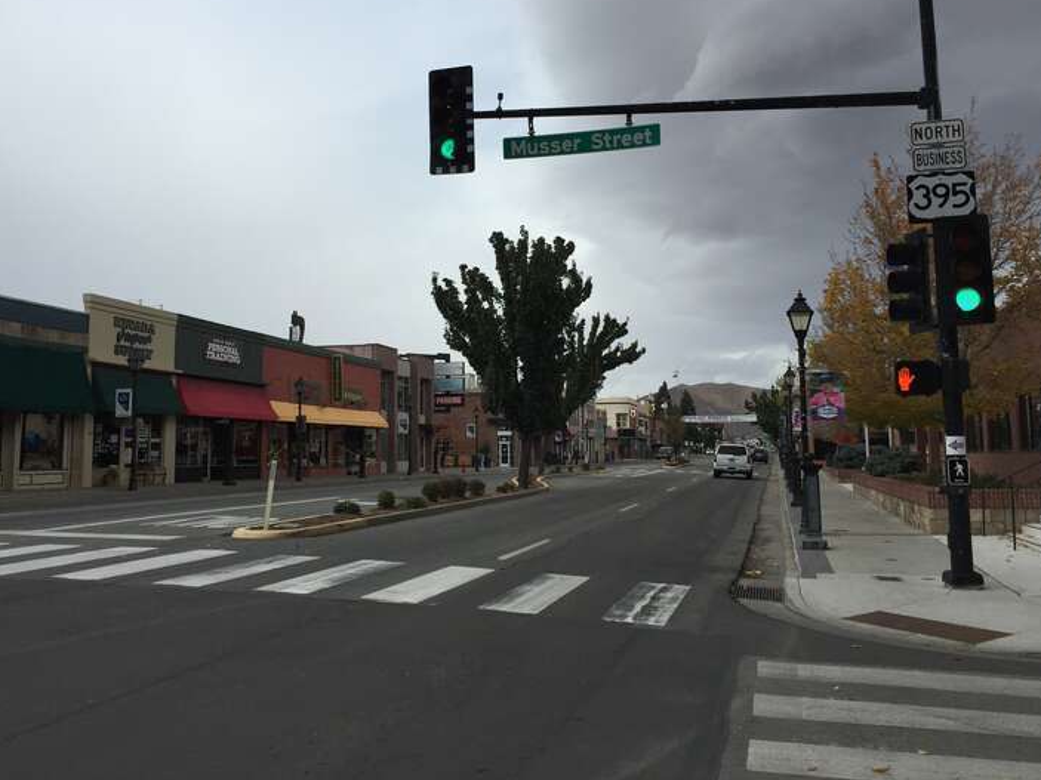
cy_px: 351
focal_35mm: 33
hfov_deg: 55.3
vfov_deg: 42.9
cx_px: 471
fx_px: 992
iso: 32
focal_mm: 4.15
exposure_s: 1/2198
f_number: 2.2
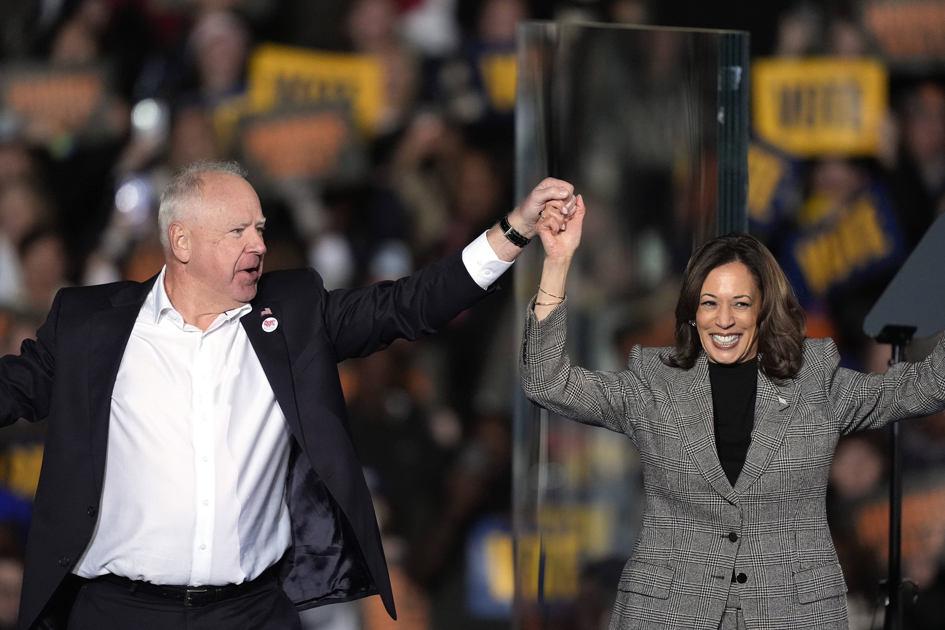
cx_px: 472
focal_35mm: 400
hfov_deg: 5.2
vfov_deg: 3.4
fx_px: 10499
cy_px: 315
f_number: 3.2
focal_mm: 400
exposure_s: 1/1250
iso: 4000
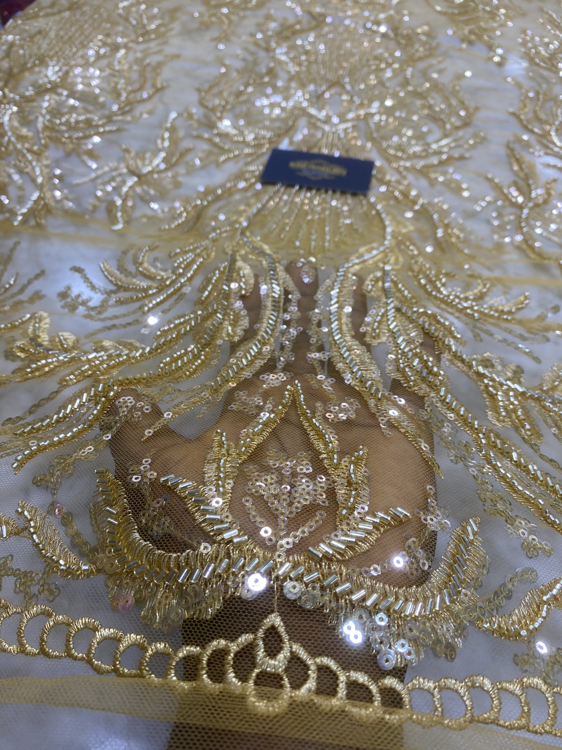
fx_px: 563
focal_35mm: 26
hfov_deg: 53.1
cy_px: 375
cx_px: 281
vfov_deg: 67.3
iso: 80
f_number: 1.8
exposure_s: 1/100
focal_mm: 4.25
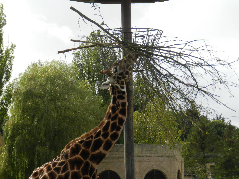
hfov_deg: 11.2
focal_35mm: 176
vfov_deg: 8.4
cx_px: 120
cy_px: 90
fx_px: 1215
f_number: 5.4
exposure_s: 1/250
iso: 160
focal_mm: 31.2
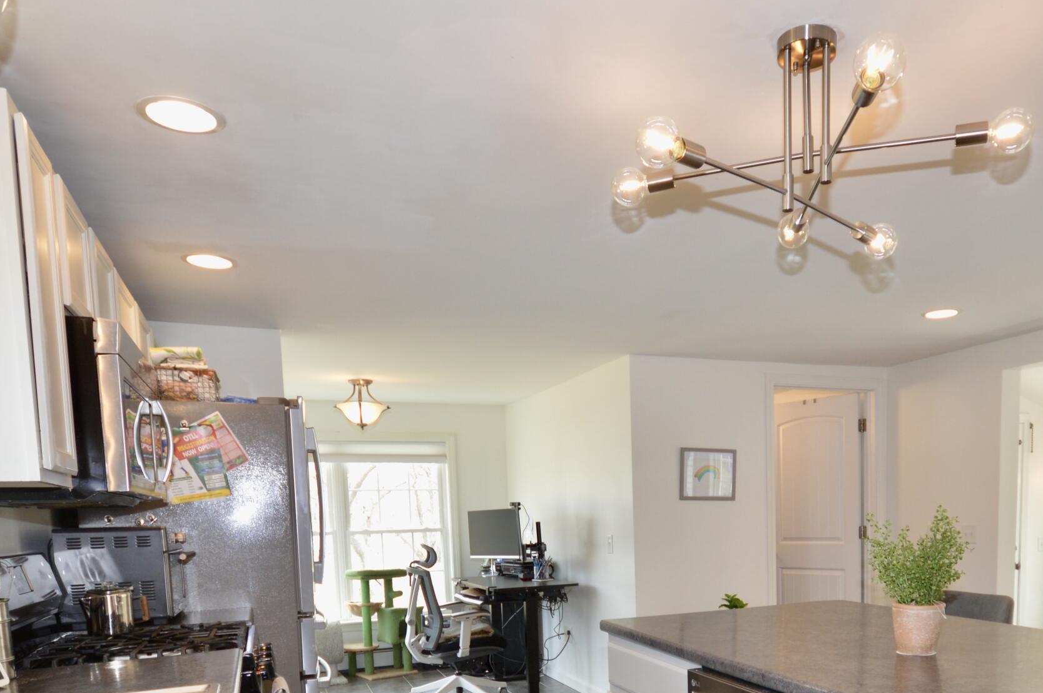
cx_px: 638
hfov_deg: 66.6
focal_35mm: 27
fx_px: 781
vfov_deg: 44.6
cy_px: 589
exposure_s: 1/80
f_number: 4.5
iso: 400
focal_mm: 10
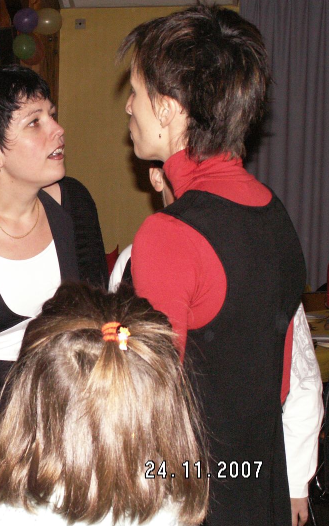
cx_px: -21
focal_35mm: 78
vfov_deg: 26.5
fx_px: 1118
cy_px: 264
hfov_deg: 16.3
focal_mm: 9.24
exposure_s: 1/40
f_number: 4
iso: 160
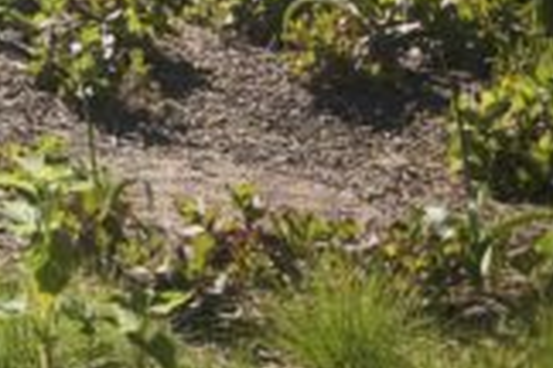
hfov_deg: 8.6
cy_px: -779
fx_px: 3011
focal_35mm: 196
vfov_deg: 6.4
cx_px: -1161
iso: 400
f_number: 6.3
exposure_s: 1/640
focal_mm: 31
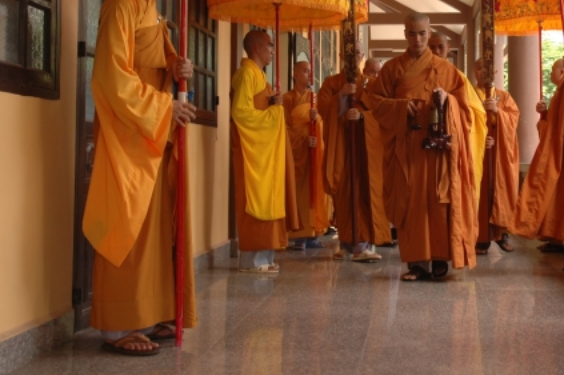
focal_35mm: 57
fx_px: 888
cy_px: 106
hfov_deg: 34.7
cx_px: 405
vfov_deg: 23.6
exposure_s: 1/125
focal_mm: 25
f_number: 5.6
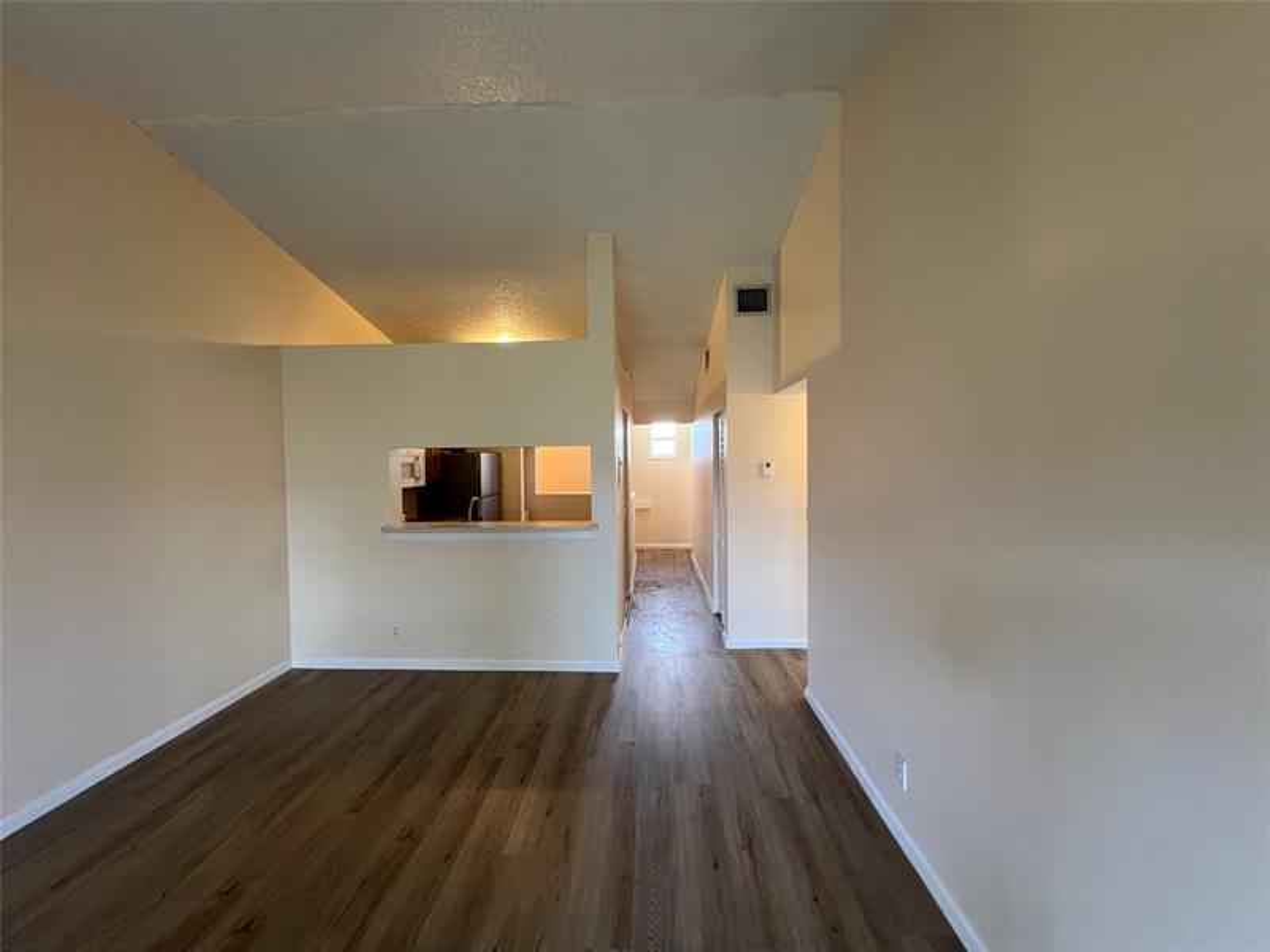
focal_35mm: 13
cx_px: 635
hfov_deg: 106.2
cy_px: 476
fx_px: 477
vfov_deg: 89.9
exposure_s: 1/60
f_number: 1.8
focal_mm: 1.57
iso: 250
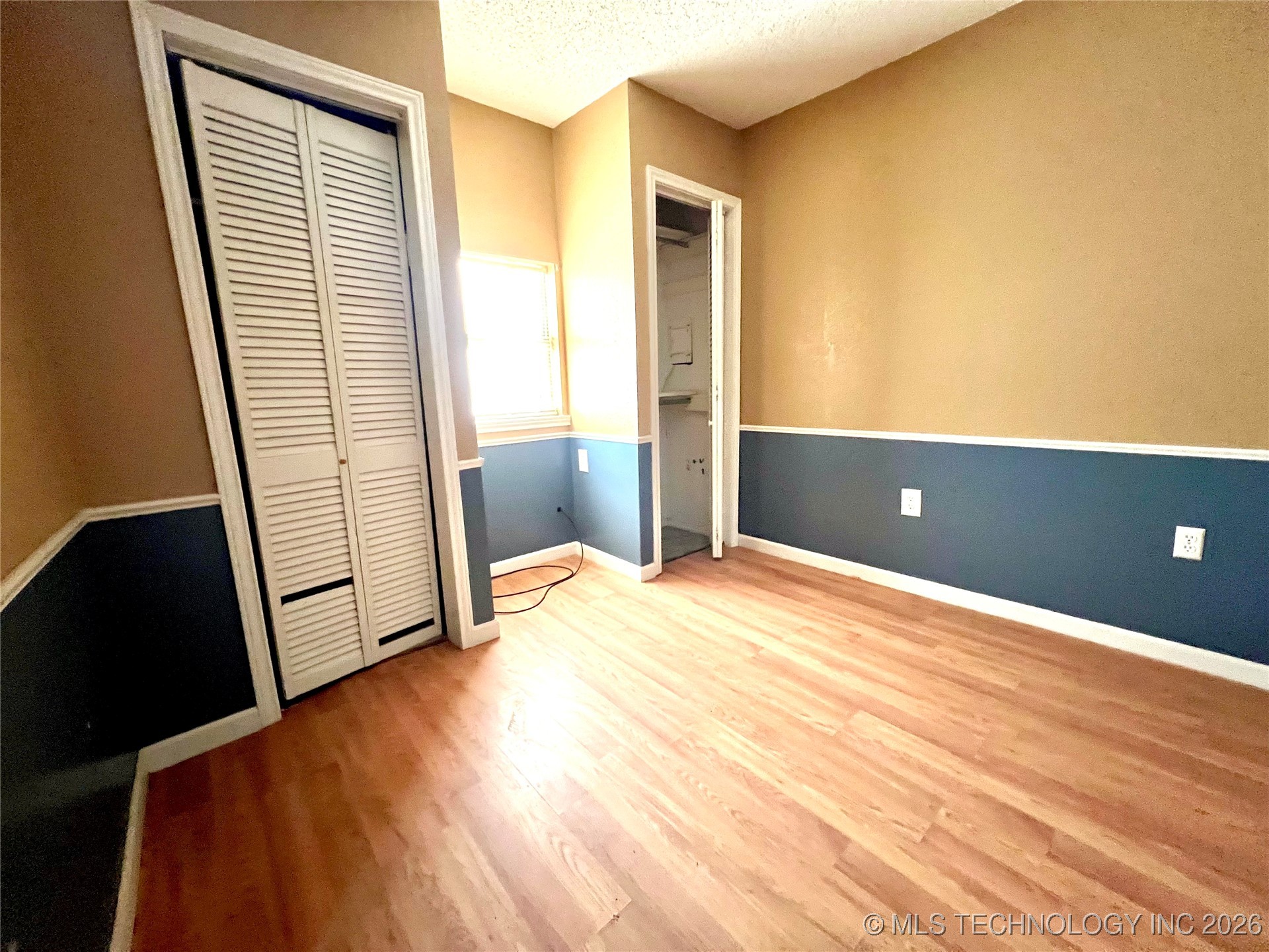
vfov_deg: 89.9
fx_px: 477
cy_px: 476
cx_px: 634
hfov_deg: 106.2
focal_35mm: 13
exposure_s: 1/60
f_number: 1.8
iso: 500
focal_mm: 1.57
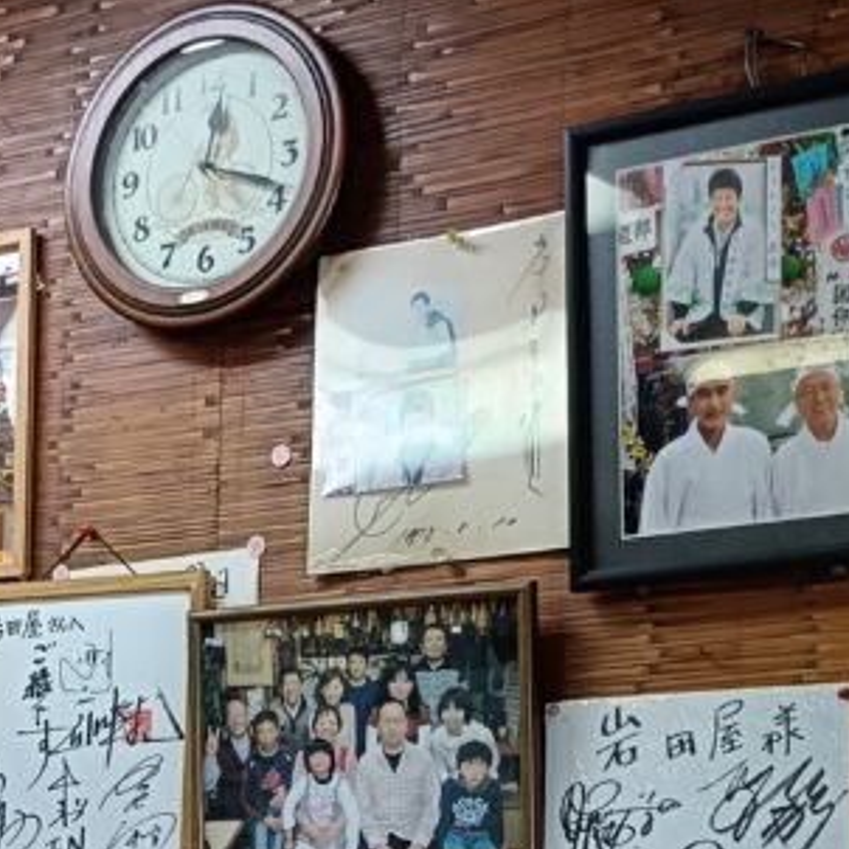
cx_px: -110
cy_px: 953
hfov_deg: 17.9
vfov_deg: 18.0
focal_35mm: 93
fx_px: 2581
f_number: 1.7
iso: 400
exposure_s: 1/50
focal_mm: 4.7
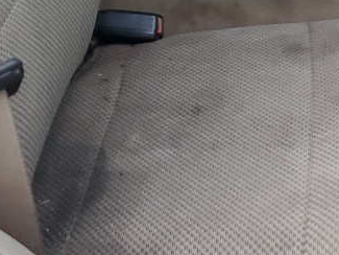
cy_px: -211
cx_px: 411
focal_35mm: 128
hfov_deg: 14.9
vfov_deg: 10.8
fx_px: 1254
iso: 72
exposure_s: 1/120
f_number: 1.5
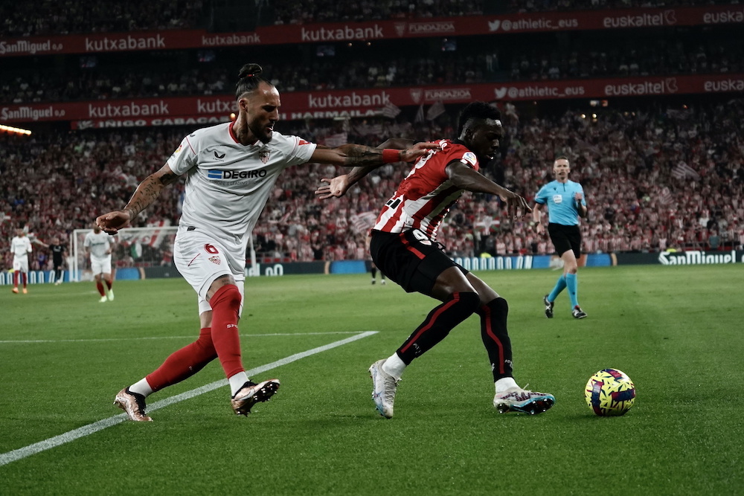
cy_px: 248
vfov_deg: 13.0
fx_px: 2170
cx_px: 372
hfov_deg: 19.5
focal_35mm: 105
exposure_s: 1/1250
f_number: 4
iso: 2500
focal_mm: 70
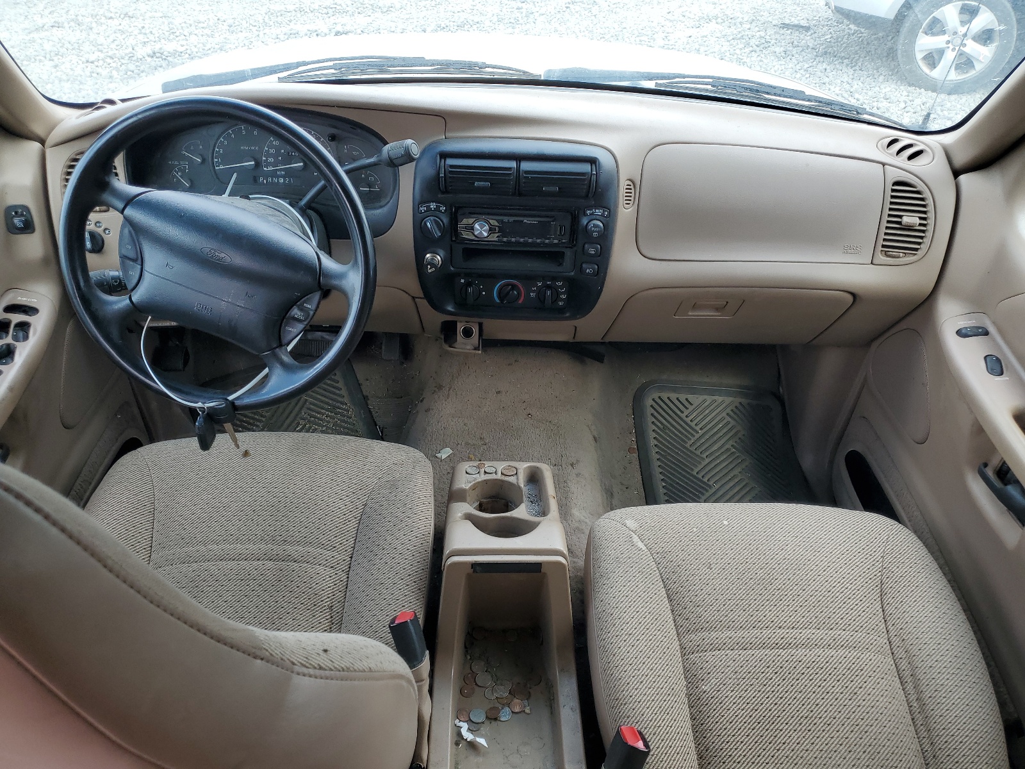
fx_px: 770
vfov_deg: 53.1
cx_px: 512
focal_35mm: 26
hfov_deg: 67.3
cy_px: 384
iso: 50
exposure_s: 1/263
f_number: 1.5
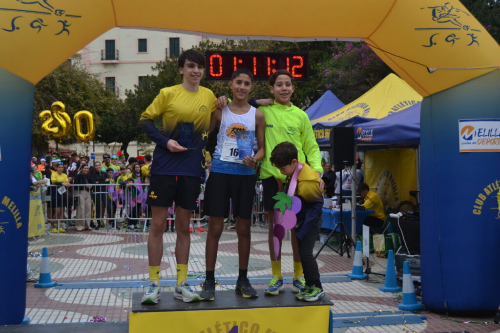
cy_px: 166
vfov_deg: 28.1
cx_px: 250
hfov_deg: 41.1
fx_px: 666
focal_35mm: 48
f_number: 4.5
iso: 400
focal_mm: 32
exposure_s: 1/800
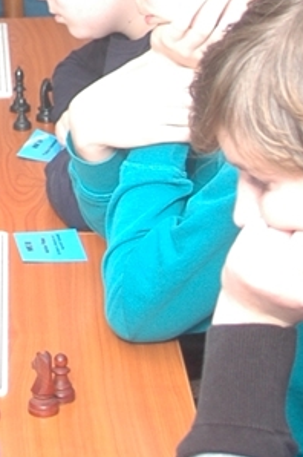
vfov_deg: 12.5
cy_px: -81
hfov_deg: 8.3
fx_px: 2037
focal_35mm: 161
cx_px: -204
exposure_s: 1/60
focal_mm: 20
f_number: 4
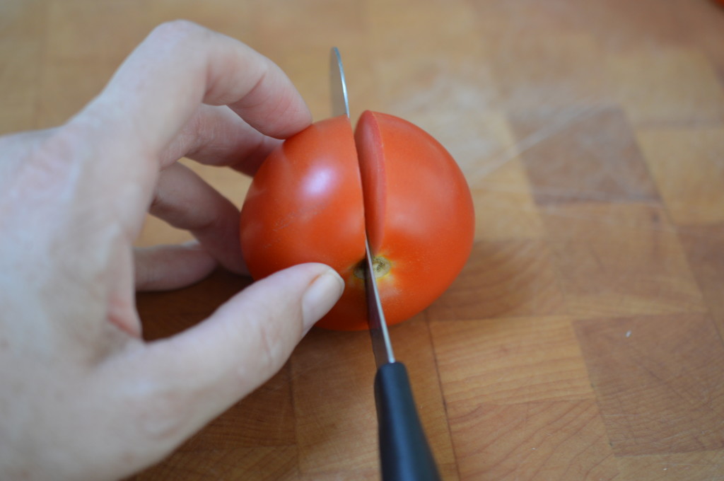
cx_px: 362
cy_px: 240
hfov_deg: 33.4
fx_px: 1205
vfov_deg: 22.6
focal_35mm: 60
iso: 400
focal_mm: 40
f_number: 3.5
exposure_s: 1/60
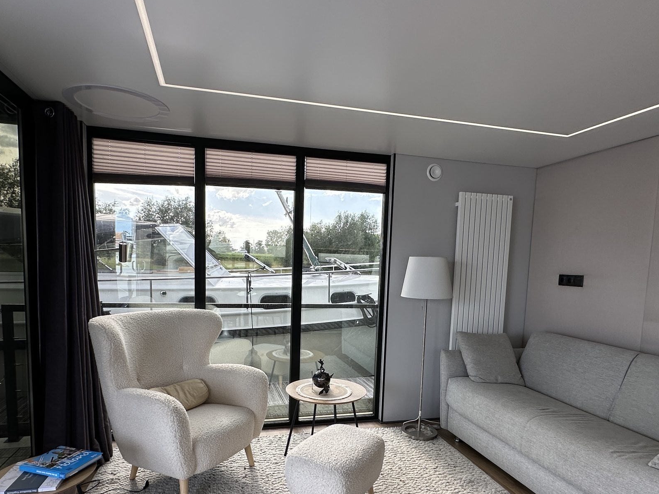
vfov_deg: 60.4
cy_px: 302
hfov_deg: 76.4
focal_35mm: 22
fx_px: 419
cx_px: 316
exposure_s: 1/215
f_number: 2.2
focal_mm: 2.22
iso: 50
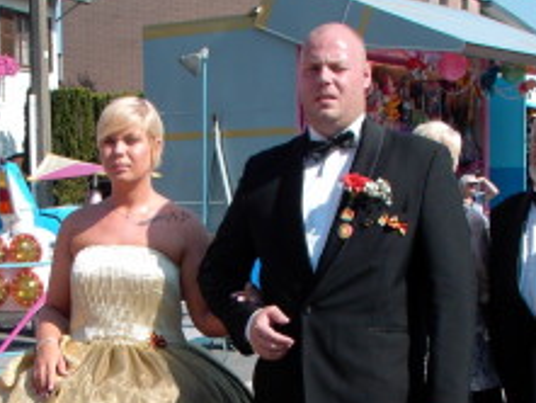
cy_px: 364
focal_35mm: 100
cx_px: 194
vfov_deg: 14.6
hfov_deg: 19.6
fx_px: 1549
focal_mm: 7.1
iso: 70
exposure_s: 1/260
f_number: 5
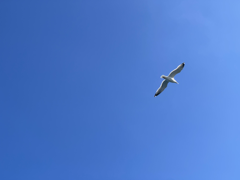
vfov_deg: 22.9
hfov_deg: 30.3
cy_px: 90
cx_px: 120
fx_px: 444
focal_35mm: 64
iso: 20
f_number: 2.2
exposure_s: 1/1064
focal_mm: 7.5
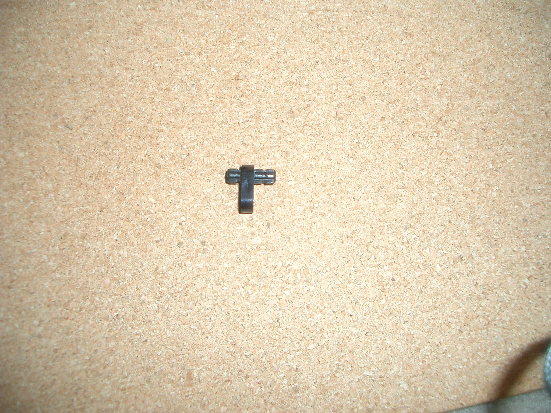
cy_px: 206
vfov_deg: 40.7
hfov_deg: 52.6
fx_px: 557
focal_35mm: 35
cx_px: 276
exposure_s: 1/40
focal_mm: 5.8
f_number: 2.6
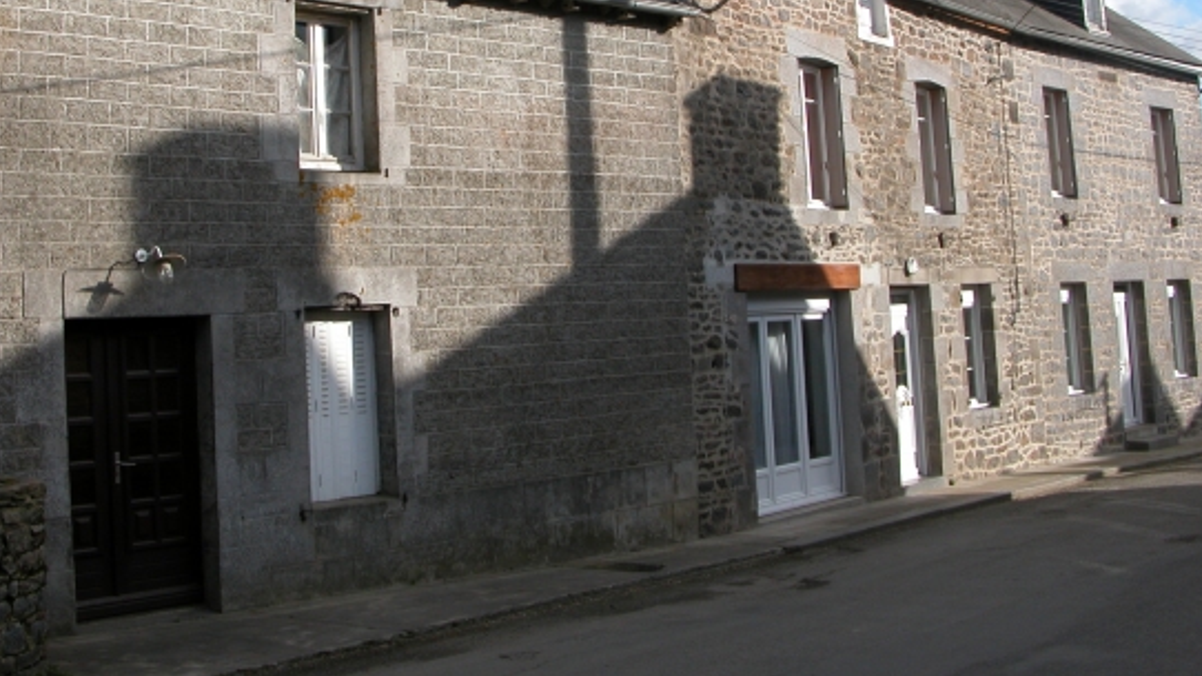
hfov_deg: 42.7
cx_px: 492
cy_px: 117
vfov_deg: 24.5
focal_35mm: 48
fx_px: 1530
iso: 100
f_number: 6.3
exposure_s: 1/273
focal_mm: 8.9
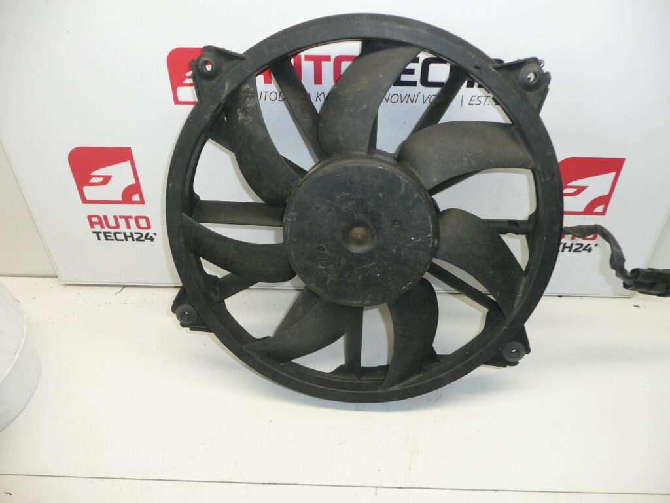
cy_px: 252
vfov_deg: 49.7
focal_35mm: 28
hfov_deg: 63.4
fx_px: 542
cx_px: 335
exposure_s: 1/40
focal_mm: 4.6
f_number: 3.3
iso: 100
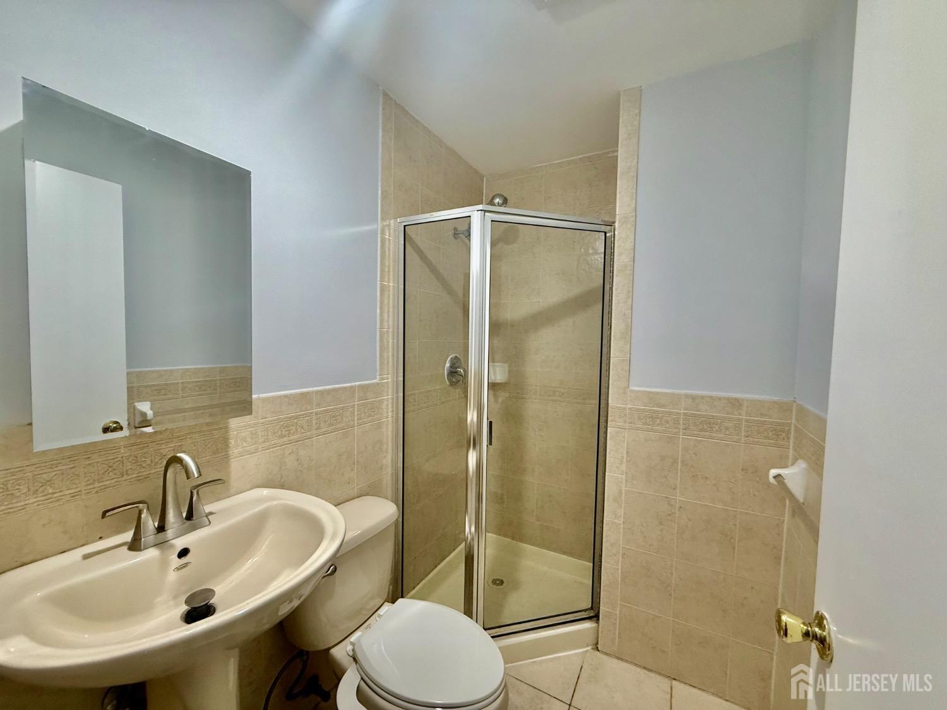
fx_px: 383
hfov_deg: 102.1
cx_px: 474
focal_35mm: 14
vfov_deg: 85.7
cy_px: 355
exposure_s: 1/60
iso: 320
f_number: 2.2
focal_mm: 2.22
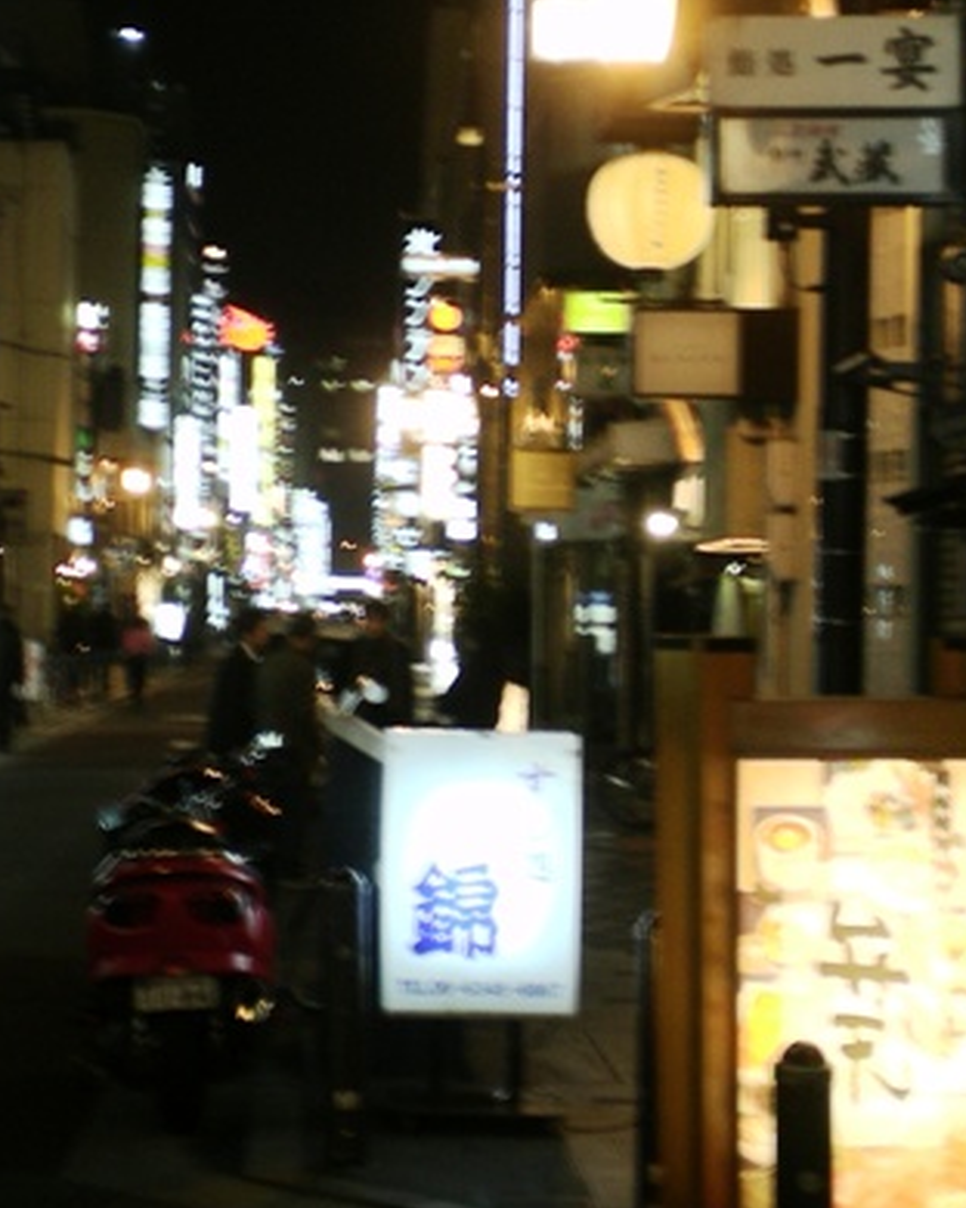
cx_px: 353
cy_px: 489
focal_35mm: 88
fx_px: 3145
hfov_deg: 17.4
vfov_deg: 21.7
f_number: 3.5
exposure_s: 1/8
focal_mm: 7.4
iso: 72
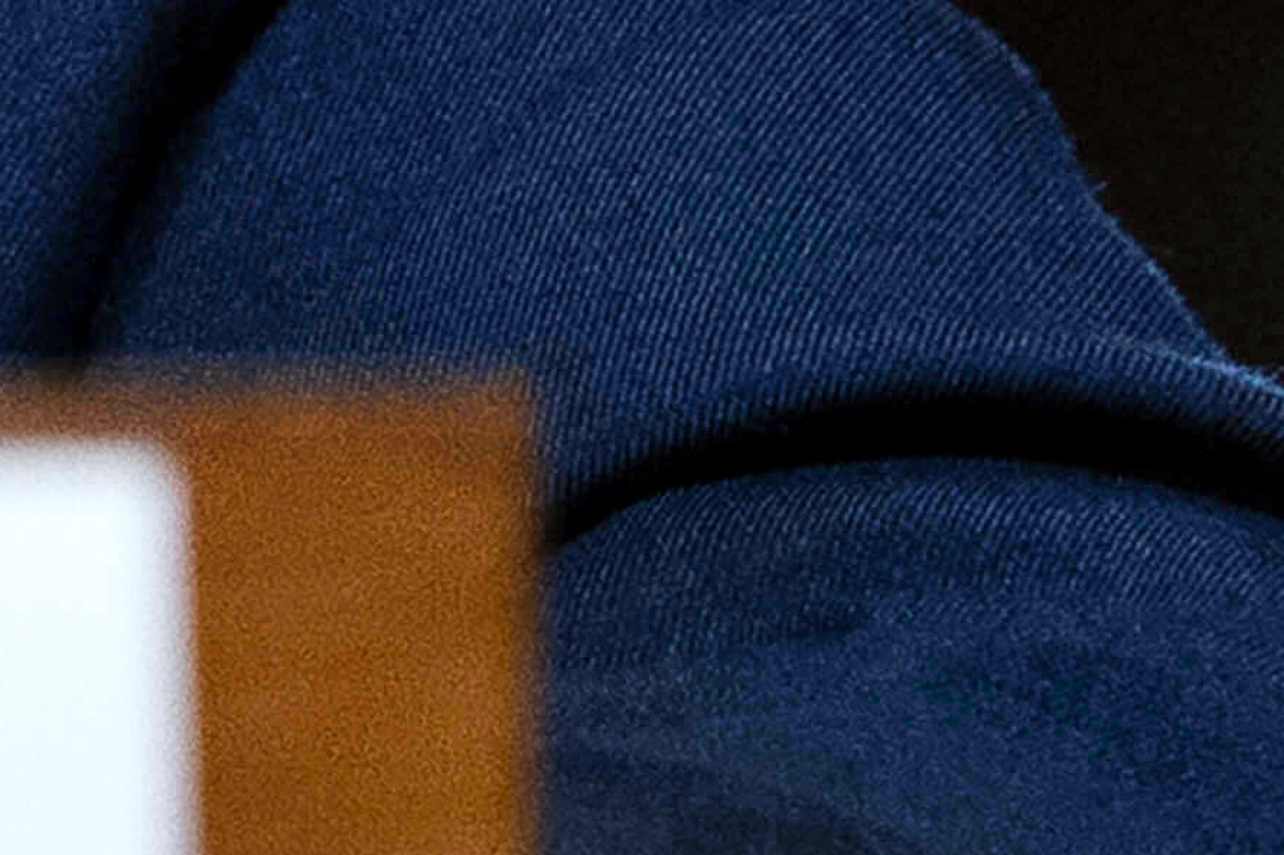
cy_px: -1639
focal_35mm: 1348
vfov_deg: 1.0
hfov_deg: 1.5
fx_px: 48067
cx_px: -2109
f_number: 3.2
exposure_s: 1/250
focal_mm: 200
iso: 2500
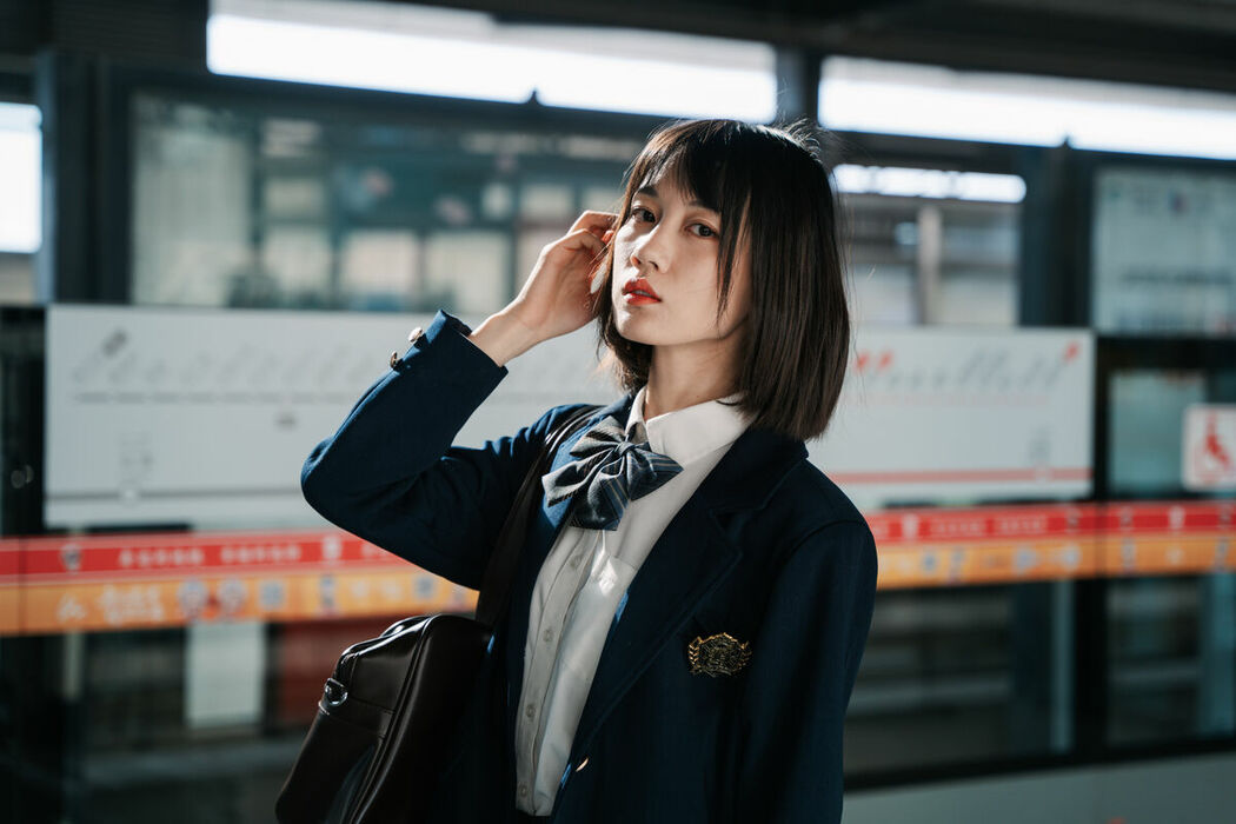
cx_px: 618
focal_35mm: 66
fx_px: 2259
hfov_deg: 30.6
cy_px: 412
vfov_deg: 20.7
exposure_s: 1/400
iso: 200
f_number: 2.8
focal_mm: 65.8
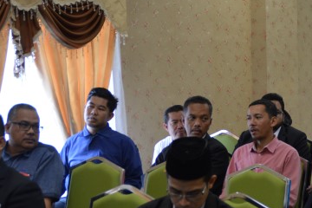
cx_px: 256
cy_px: 146
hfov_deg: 17.8
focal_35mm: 114
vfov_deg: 12.0
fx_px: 988
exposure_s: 1/60
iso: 720
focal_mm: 38
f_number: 4.5
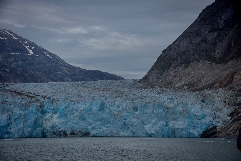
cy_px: 80
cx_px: 120
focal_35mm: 86
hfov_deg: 23.6
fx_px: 576
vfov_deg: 15.9
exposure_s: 1/200
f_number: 9
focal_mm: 86
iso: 100
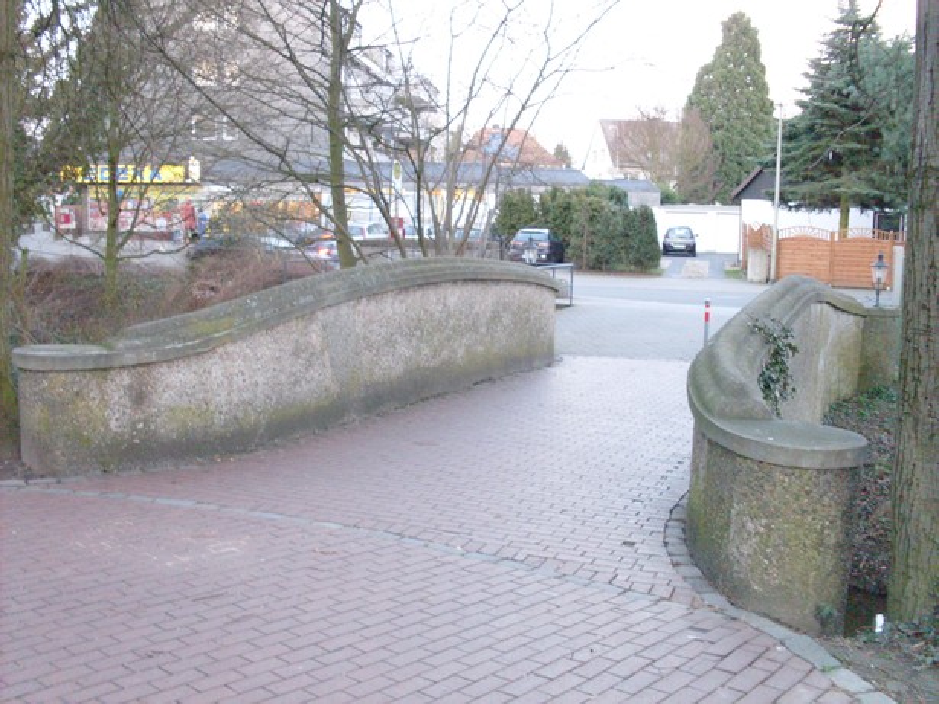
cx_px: 470
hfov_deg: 49.0
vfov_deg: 37.7
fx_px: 1031
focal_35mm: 38
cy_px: 352
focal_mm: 6.3
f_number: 2.8
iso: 200
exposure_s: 1/10
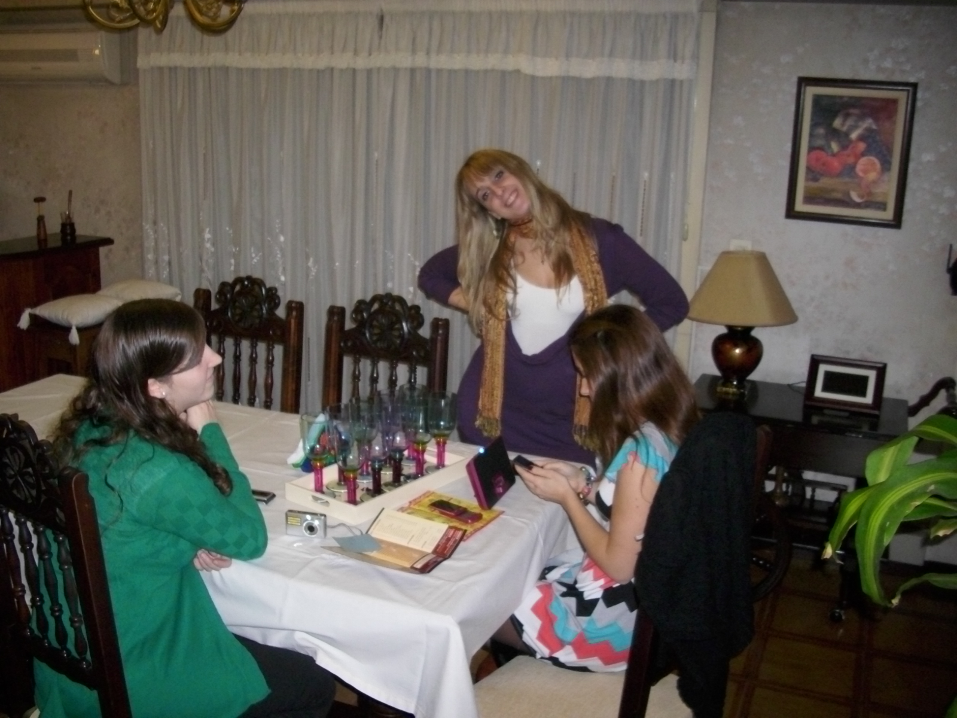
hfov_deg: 58.4
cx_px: 478
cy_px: 359
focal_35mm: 31
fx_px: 857
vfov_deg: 45.4
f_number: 2.8
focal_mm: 6.2
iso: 200
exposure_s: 1/60
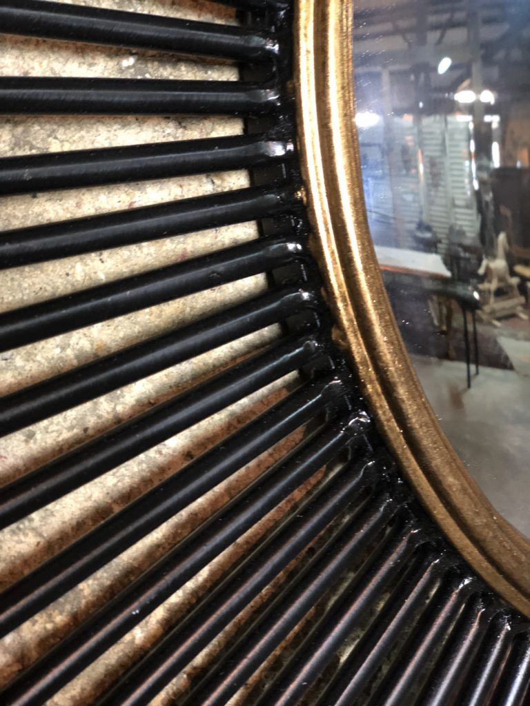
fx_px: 1062
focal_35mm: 52
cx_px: 265
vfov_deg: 36.8
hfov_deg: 28.0
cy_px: 353
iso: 160
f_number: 2.4
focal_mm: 6
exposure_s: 1/8
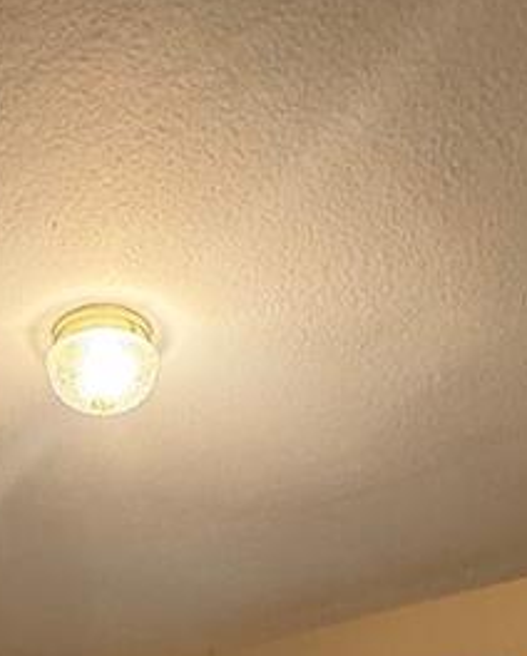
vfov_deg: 20.9
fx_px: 1206
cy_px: 1180
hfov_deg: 24.4
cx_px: 127
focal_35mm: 62
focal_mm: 2.22
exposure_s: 1/60
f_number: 2.2
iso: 400
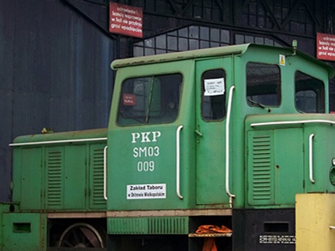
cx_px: 185
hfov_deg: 18.6
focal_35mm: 106
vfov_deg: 13.9
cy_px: 150
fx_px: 1025
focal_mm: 8.8
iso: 100
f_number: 3.8
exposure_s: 1/125
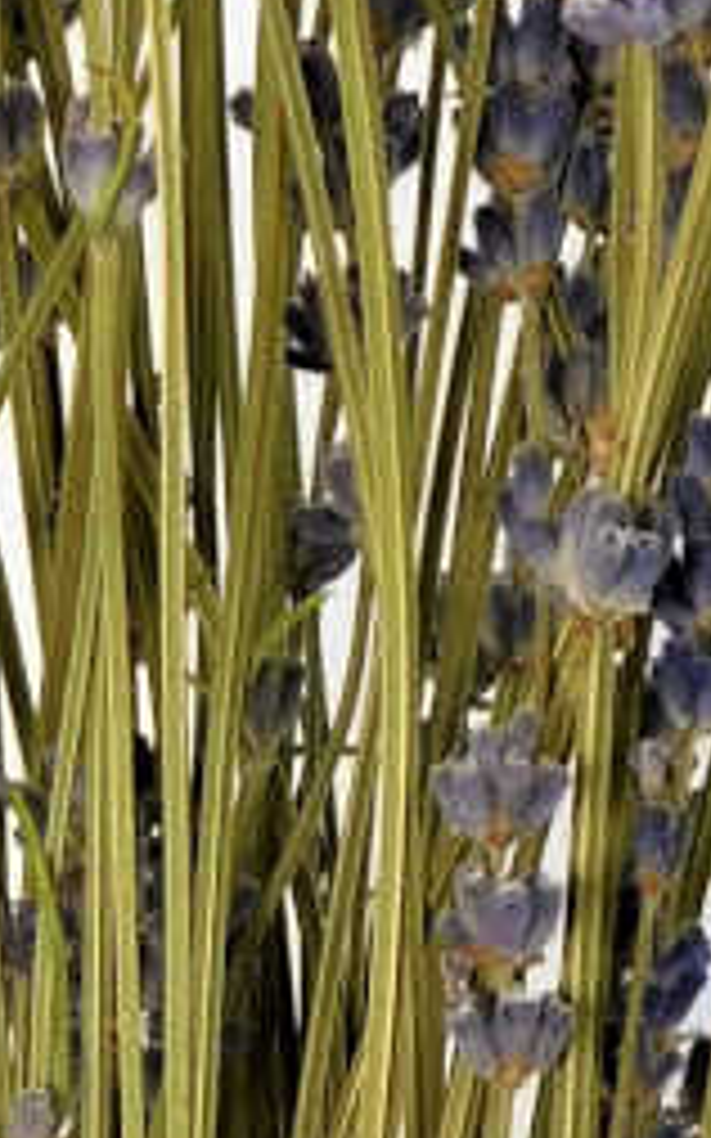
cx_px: 236
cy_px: 1116
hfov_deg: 8.7
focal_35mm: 151
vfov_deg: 13.7
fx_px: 4684
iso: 125
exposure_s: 1/200
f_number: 3
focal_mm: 4.1
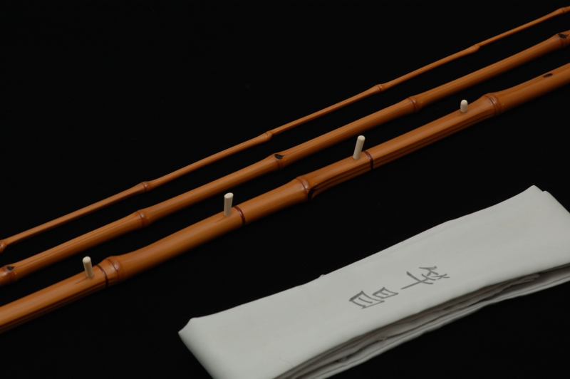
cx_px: 285
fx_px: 2373
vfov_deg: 9.1
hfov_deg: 13.7
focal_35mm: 150
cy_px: 190
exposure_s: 1/60
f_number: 11
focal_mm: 100
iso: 200
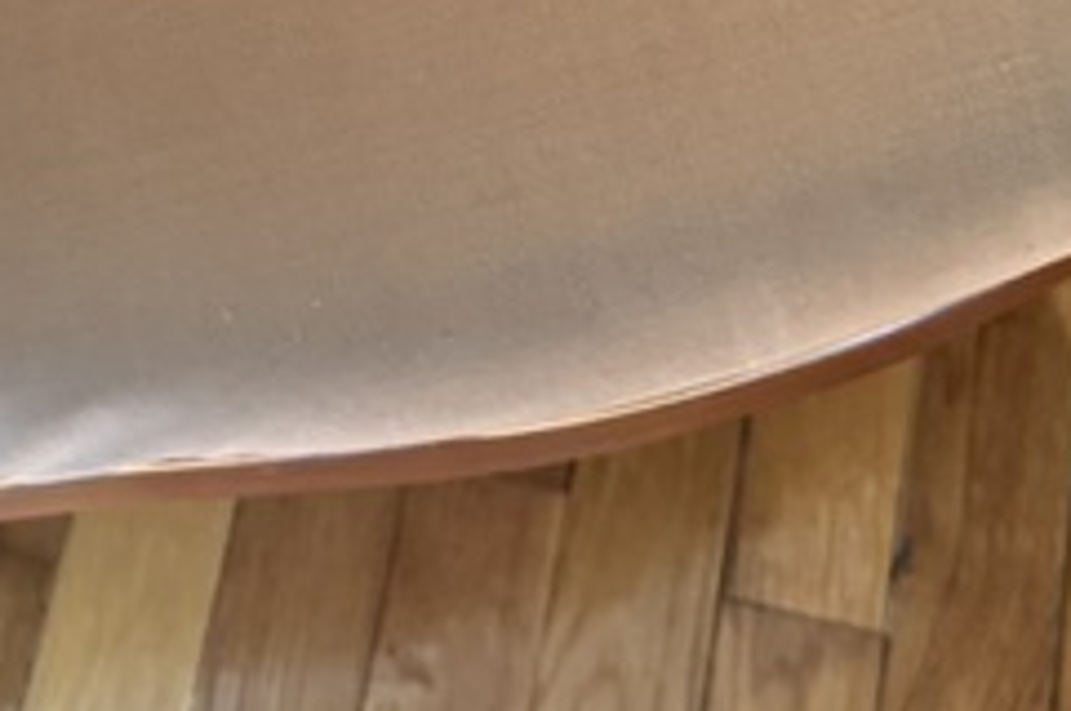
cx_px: 293
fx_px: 2466
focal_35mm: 83
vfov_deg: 15.3
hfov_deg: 24.3
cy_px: -333
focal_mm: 6.76
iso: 640
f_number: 1.78
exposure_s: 1/60
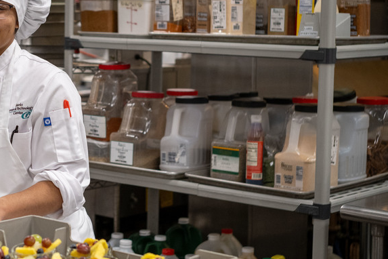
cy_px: 116
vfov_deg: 14.6
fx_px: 1012
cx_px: 68
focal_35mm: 94
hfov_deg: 21.4
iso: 1000
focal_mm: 35
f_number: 2.2
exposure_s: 1/500
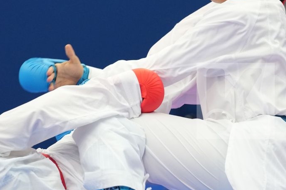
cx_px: 94
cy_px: 101
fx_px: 4185
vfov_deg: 2.6
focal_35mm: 527
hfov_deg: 3.9
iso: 2000
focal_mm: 200
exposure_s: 1/1000
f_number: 2.8
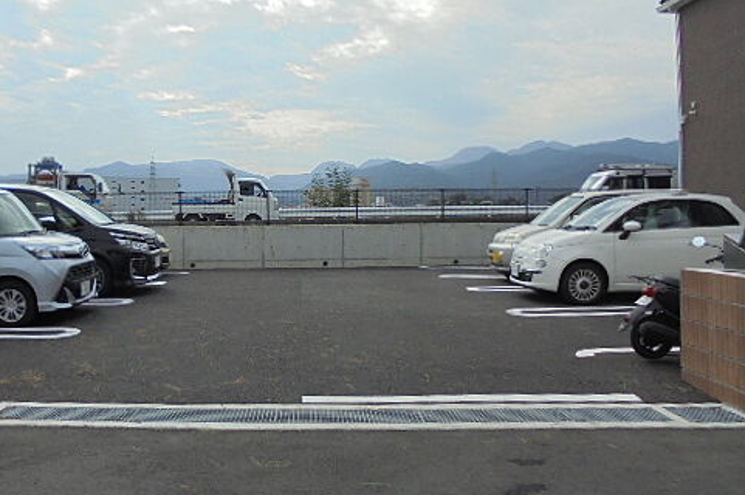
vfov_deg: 36.7
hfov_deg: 52.5
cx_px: 270
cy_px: 209
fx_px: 744
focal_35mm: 36
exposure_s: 1/125
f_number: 11.5
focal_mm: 4.6
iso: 100
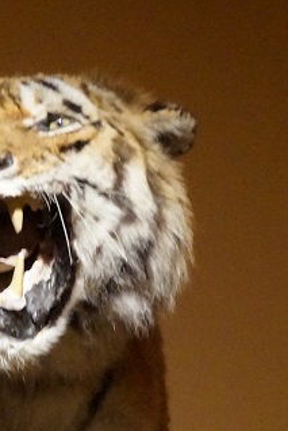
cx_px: -188
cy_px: 655
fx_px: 2686
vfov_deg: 8.9
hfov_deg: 6.0
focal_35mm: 224
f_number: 5.6
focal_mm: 35
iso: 3200
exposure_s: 1/30
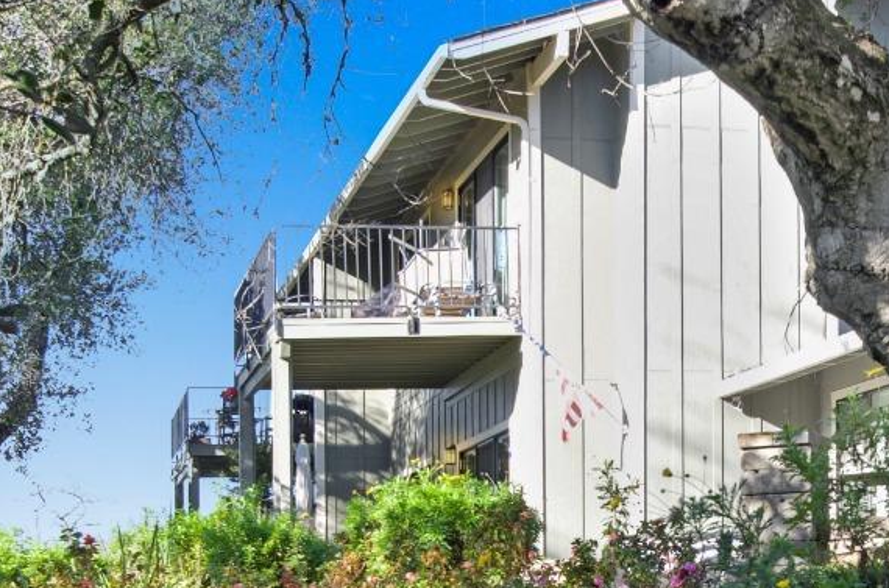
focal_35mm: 79
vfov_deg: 16.7
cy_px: 620
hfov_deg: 25.4
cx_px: 668
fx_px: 1946
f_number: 8
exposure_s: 1/20
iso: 100
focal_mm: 20
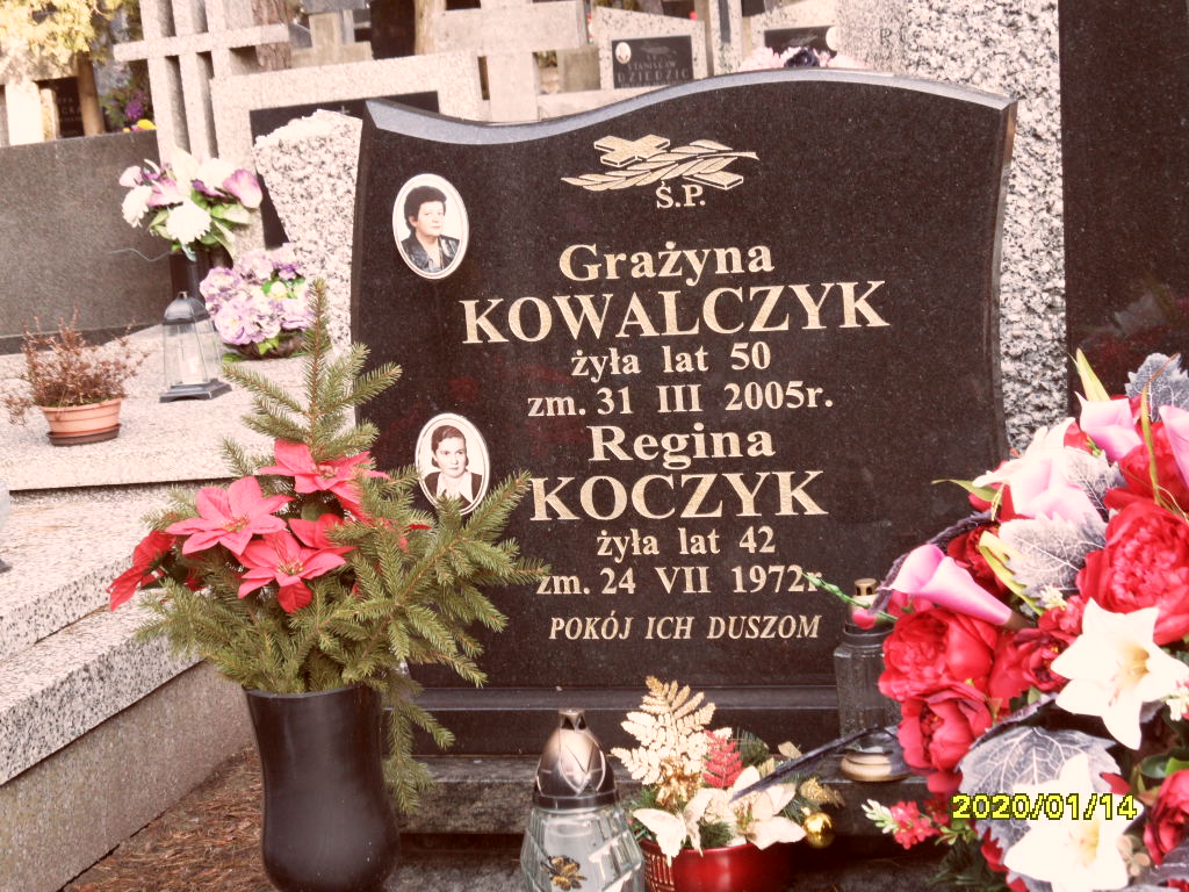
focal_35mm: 80
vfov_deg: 18.4
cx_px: 594
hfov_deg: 24.4
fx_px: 2748
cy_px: 446
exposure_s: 1/45
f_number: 4.2
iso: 120
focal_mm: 13.2
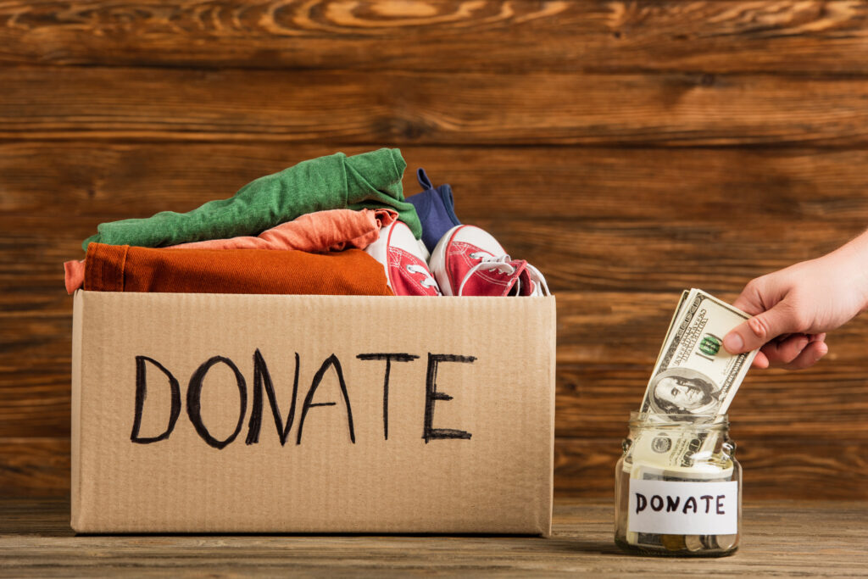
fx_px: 3858
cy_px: 290
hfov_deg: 12.8
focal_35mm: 160
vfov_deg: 8.6
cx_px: 434
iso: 160
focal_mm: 160
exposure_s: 1/200
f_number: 7.1
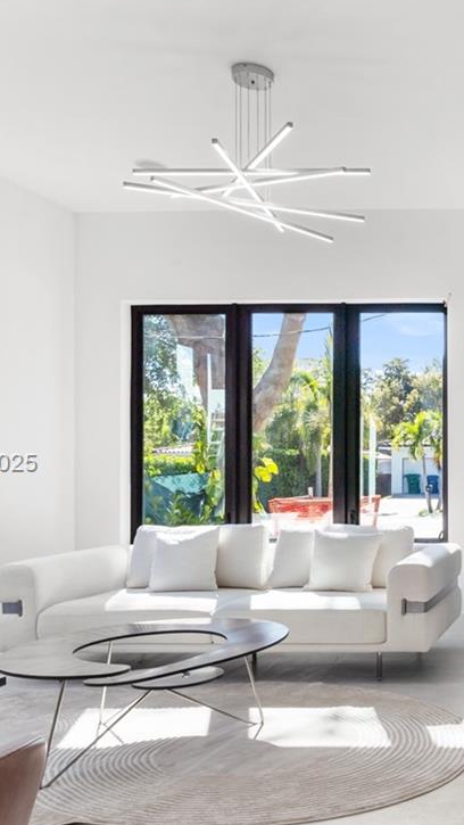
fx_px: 809
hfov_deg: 27.4
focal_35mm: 37
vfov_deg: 53.9
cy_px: 464
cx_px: 582
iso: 250
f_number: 14
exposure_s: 1/3
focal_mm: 16
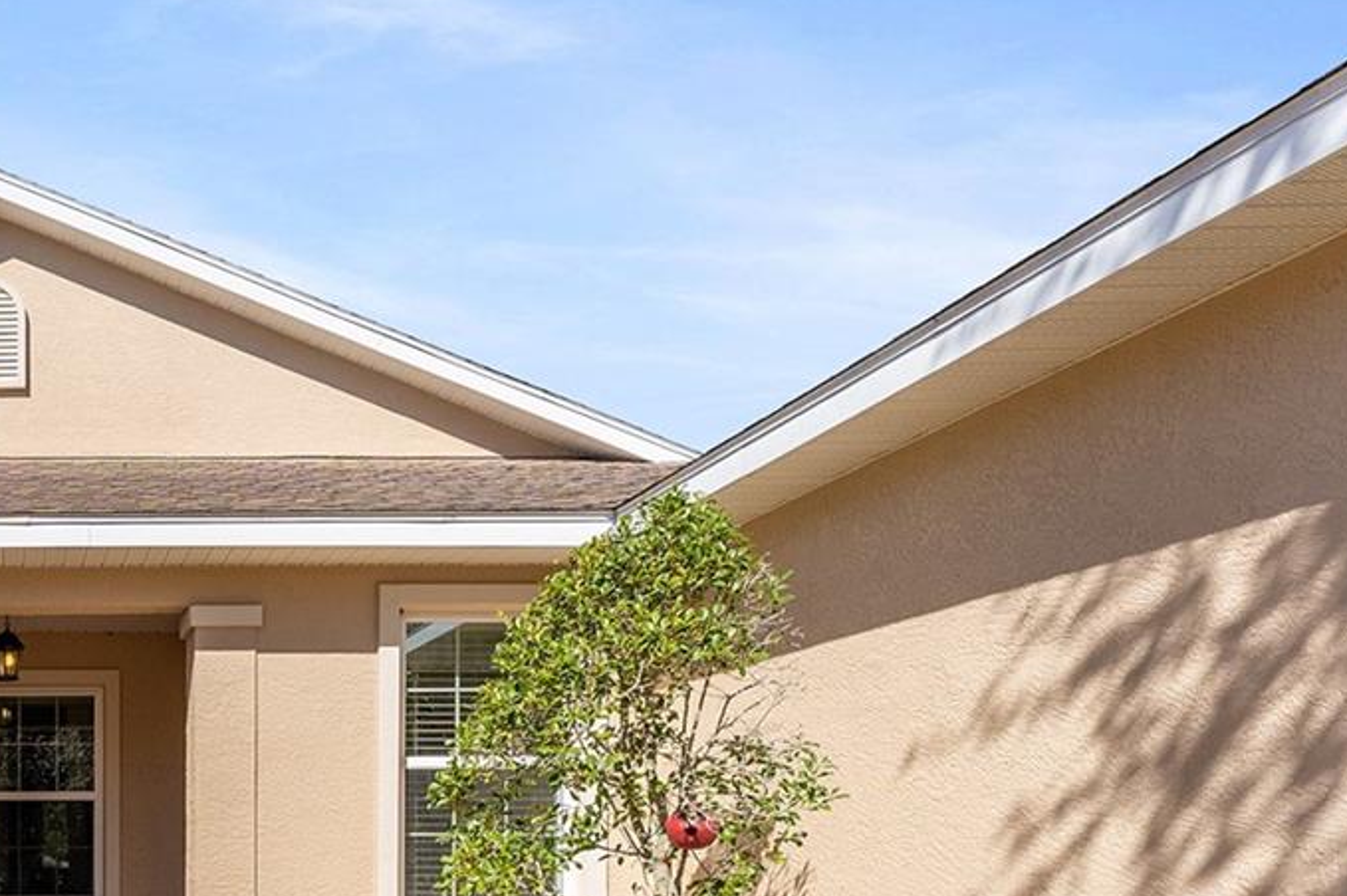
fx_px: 1234
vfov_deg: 36.3
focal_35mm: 33
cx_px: -24
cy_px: 874
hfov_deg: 46.9
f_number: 7.1
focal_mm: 14
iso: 500
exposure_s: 1/800
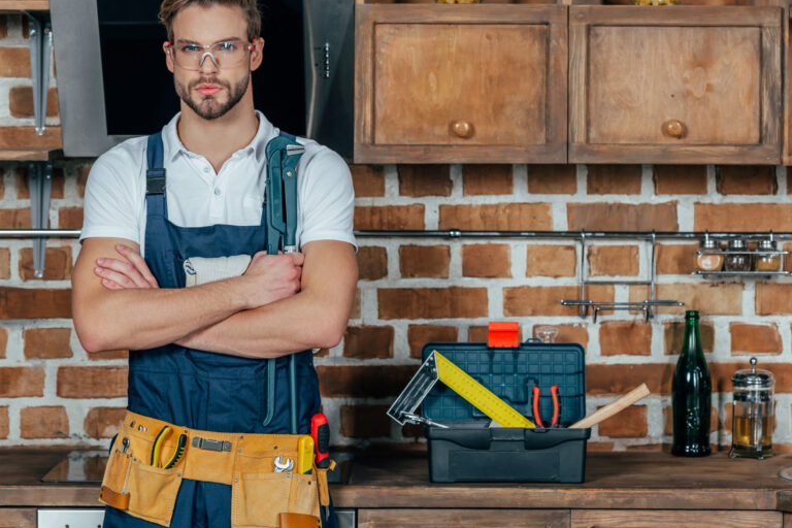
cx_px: 446
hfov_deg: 15.1
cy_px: 190
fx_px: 2992
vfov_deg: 10.1
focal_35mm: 136
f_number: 4
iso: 100
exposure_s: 1/160
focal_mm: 102
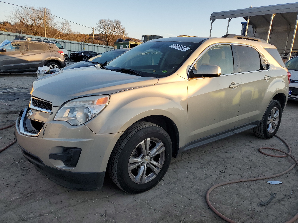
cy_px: 112
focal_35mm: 26
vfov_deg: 53.1
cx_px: 149
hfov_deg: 67.3
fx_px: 224
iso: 50
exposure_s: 1/1000
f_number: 1.5
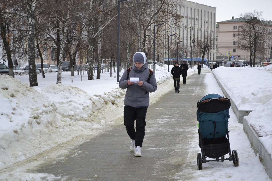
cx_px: 136
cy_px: 90
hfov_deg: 24.6
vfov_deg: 16.5
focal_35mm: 82
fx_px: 623
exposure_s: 1/125
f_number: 5.6
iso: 125
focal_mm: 55
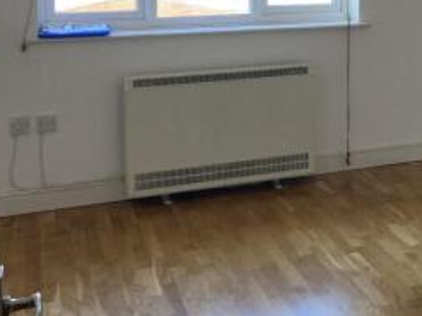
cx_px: 452
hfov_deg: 27.2
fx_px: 804
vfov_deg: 21.4
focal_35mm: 66
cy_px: -1
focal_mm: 3.99
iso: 80
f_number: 1.8
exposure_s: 1/120
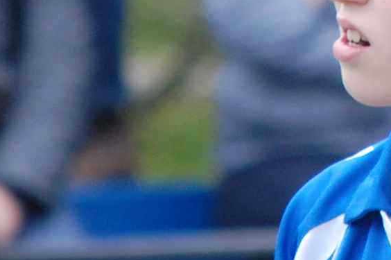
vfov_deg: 2.1
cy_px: -31
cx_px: 372
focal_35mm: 655
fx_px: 7108
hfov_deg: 3.1
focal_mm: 180
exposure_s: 1/500
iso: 720
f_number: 5.6
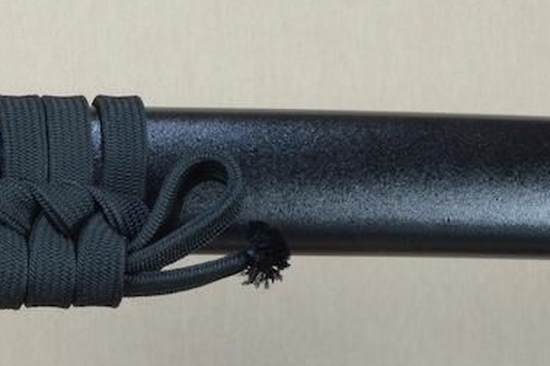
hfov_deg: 16.5
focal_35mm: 111
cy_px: 181
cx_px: -317
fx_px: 1696
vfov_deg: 12.3
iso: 400
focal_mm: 20
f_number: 11
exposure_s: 1/2
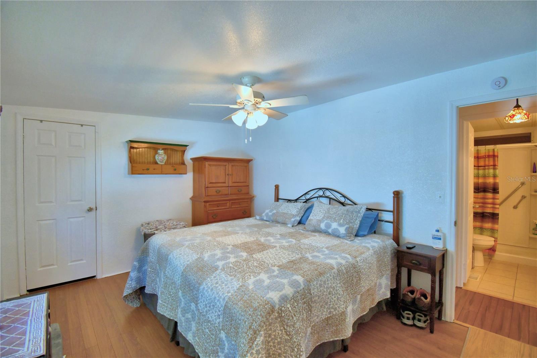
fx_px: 224
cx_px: 268
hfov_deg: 100.4
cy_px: 179
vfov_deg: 77.3
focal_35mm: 15
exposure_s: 1/100
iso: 400
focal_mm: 10
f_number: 4.5
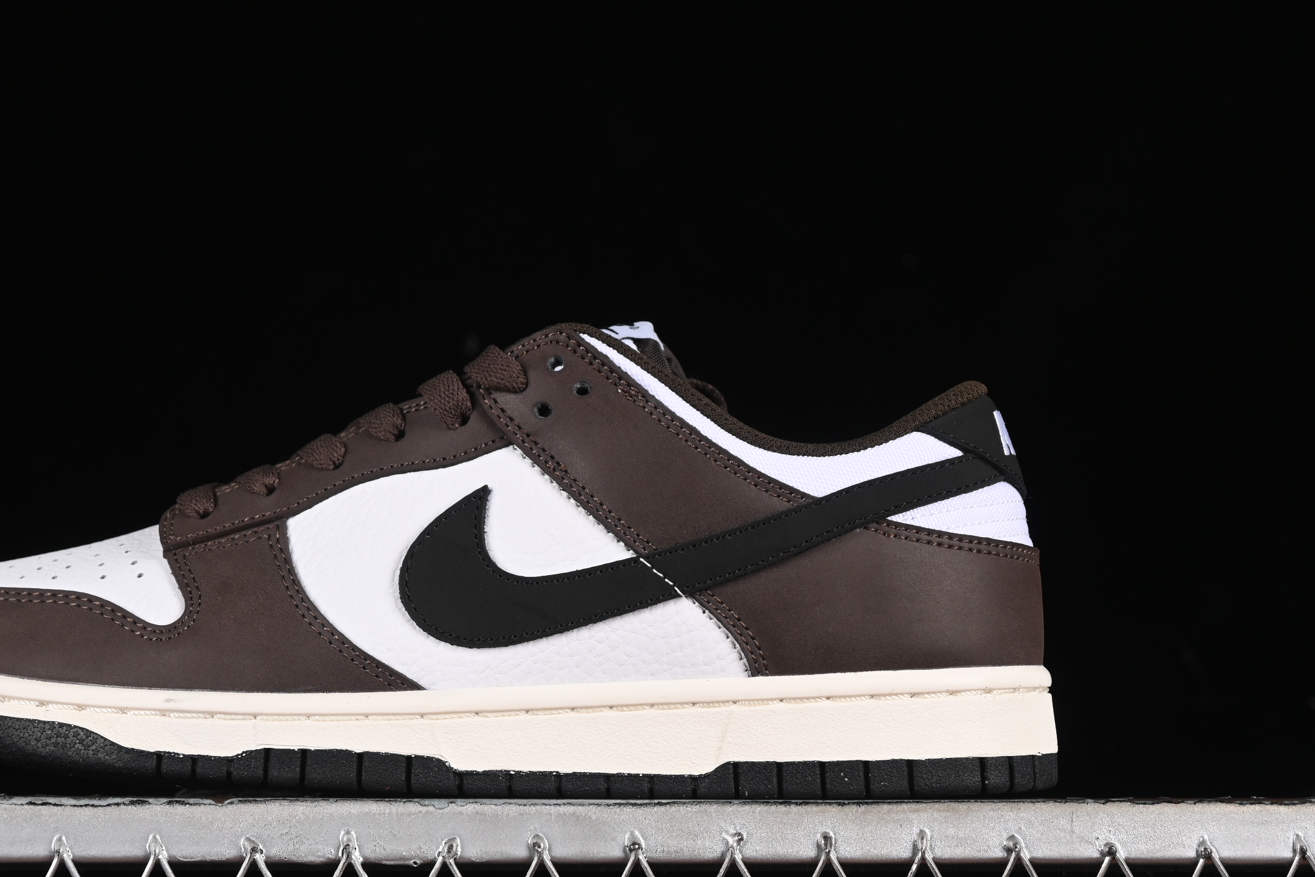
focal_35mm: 99
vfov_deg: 13.8
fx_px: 3616
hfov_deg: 20.6
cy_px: 438
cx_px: 458
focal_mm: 50
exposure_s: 1/80
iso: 160
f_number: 7.1
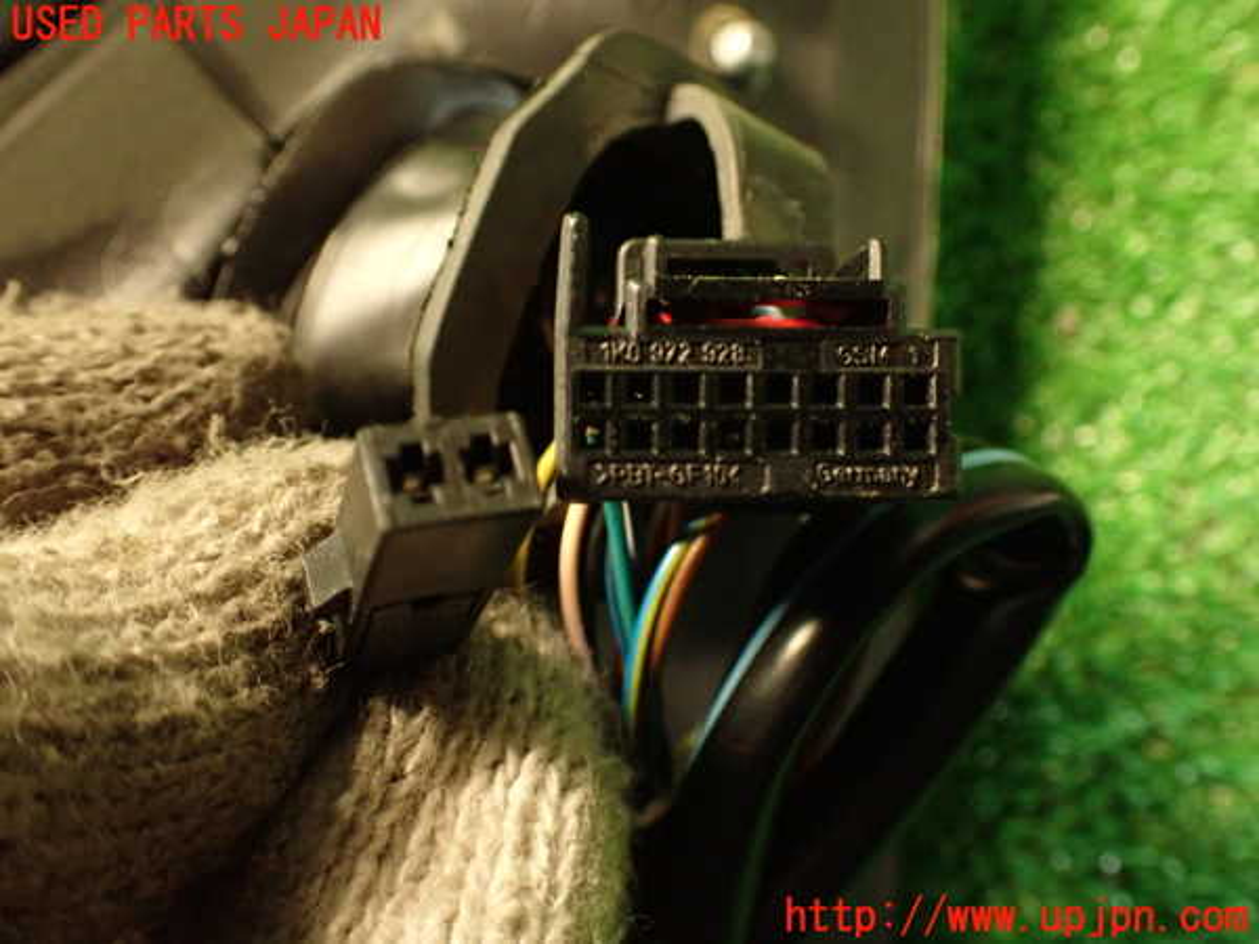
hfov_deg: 56.8
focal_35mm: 32
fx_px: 1164
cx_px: 630
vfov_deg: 44.2
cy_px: 472
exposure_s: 1/20
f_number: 2.4
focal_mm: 5.79
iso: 800
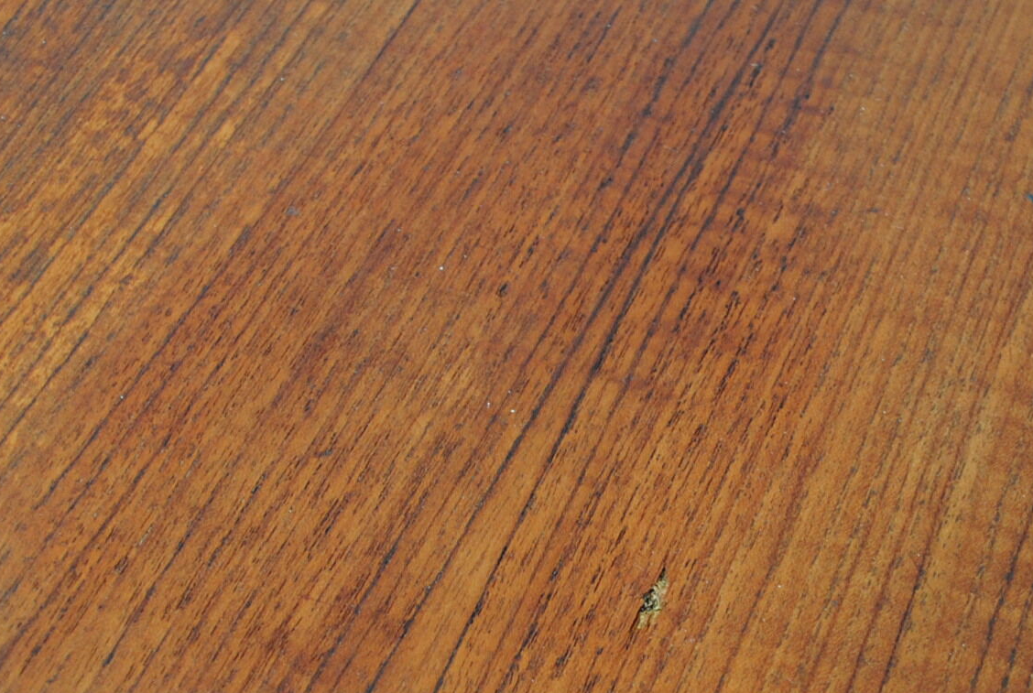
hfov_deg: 26.2
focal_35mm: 77
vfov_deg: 17.5
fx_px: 2214
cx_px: 640
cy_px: 641
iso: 200
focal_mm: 20
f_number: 4
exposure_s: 1/60
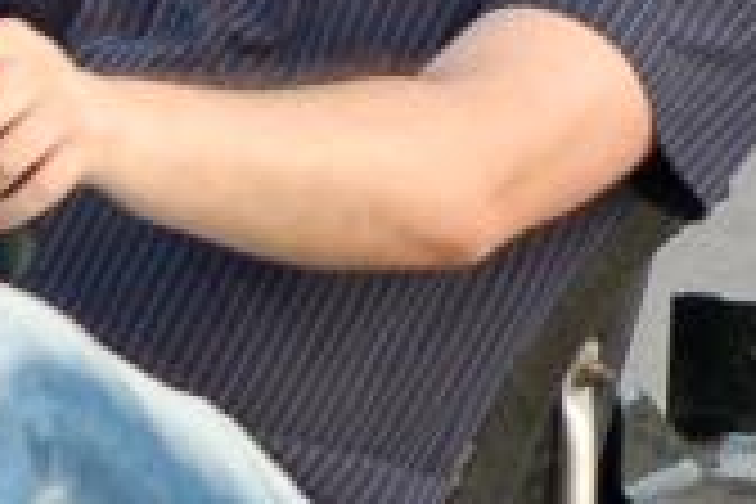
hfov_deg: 2.6
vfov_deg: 1.8
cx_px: -279
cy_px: 524
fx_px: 16338
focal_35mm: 778
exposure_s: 1/500
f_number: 4.5
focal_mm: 85
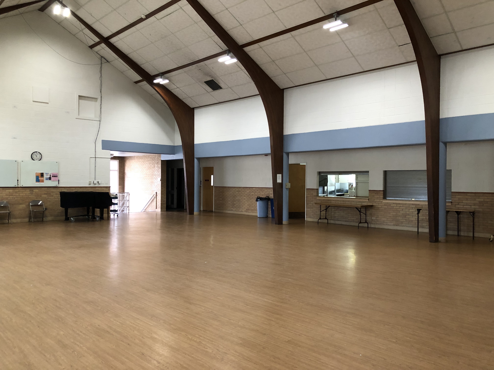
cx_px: 247
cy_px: 185
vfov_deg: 49.7
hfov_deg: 63.4
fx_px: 400
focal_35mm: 28
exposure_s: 1/15
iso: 80
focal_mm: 4
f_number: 1.8
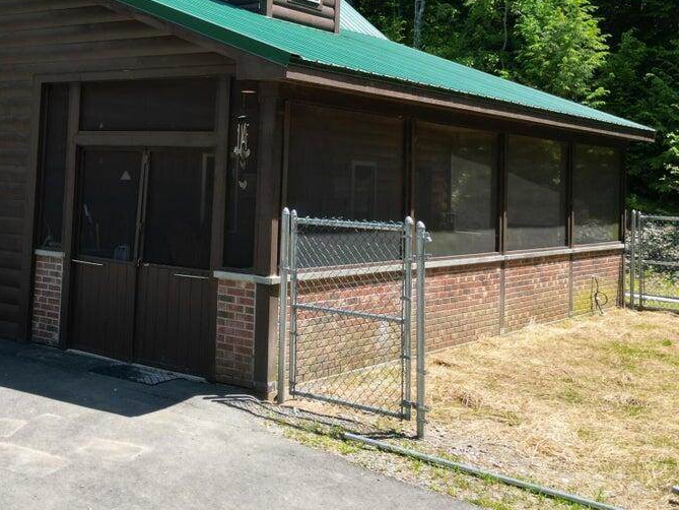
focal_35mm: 49
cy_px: 105
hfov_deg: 38.3
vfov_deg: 29.1
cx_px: 202
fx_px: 961
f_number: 1.7
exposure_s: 1/1500
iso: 100
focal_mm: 6.72
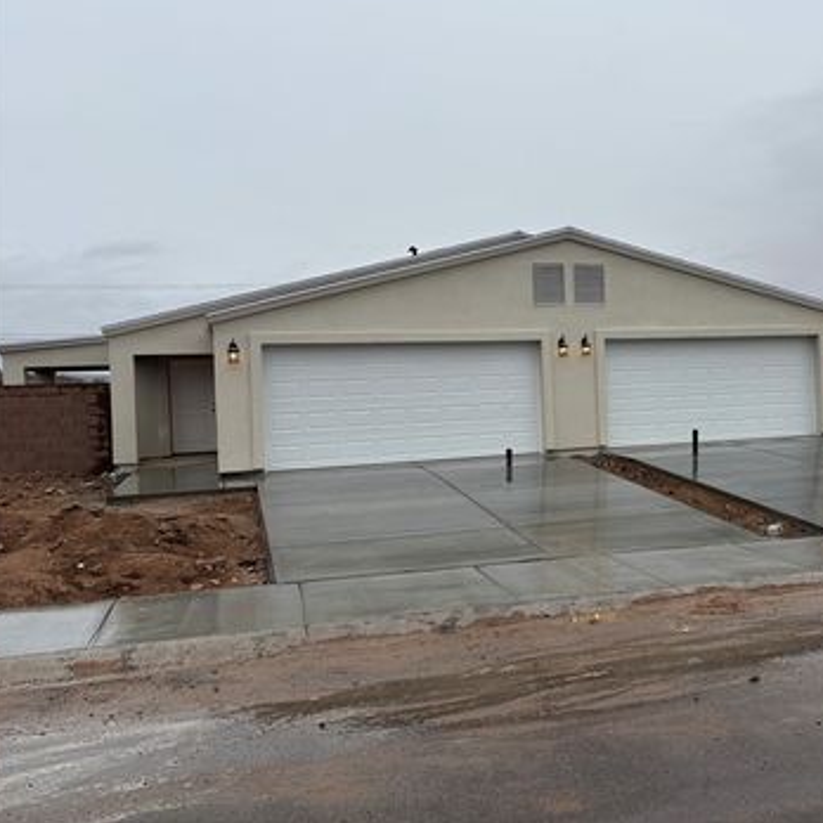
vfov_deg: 49.7
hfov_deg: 48.5
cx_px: 579
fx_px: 888
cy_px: 384
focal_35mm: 33
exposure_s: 1/1721
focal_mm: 5.96
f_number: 1.6
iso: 50
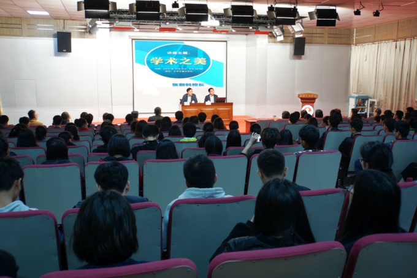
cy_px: 139
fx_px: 394
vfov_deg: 38.9
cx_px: 208
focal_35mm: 34
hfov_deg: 55.8
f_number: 3.5
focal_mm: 23
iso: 400
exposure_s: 1/20
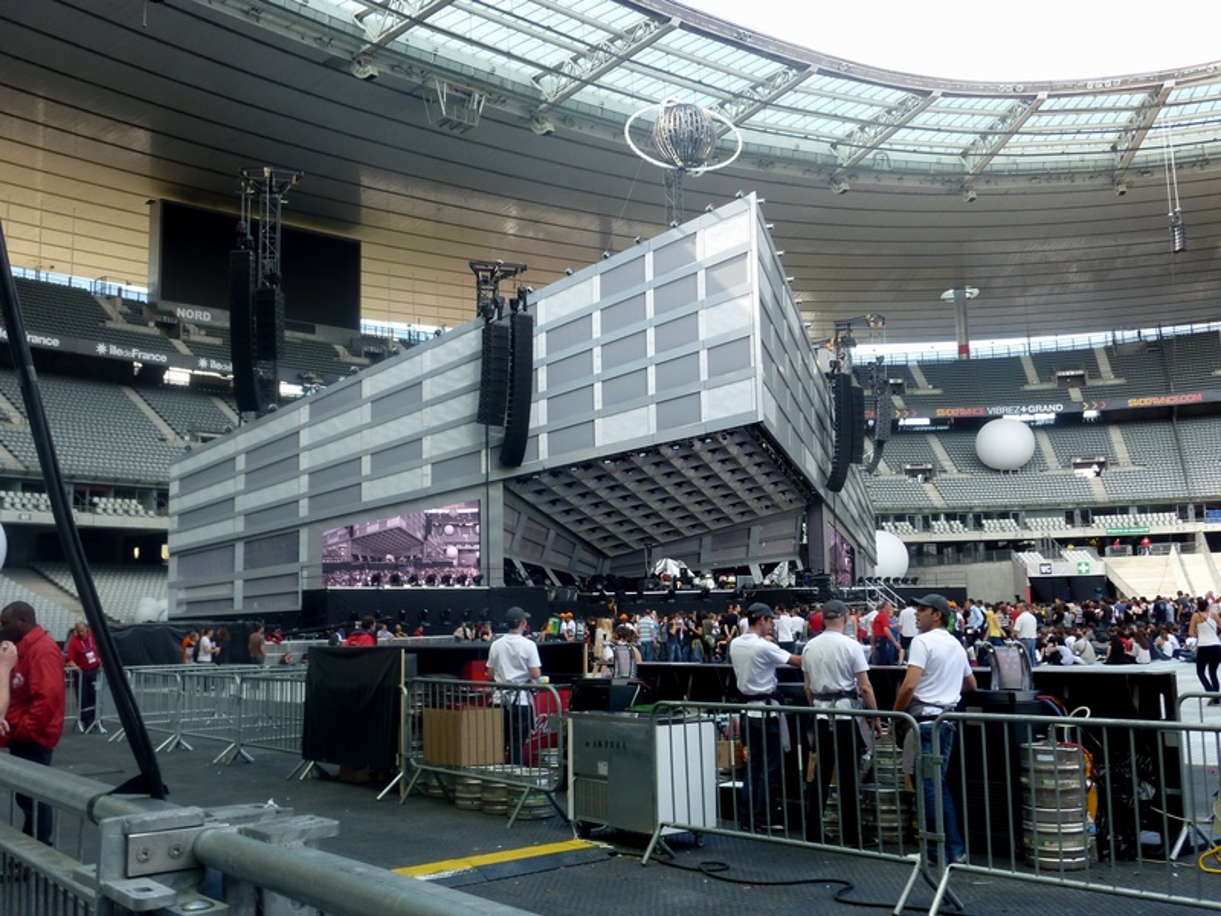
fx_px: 1164
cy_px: 458
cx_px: 610
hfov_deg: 55.4
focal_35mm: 33
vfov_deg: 42.9
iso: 80
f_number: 3.7
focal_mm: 5.9
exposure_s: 1/50
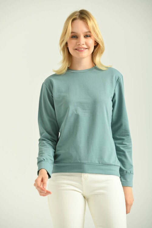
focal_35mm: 165
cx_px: 76
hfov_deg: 8.3
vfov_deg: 12.5
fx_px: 1045
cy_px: 114
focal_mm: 165
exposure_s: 1/160
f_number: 5.6
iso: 125
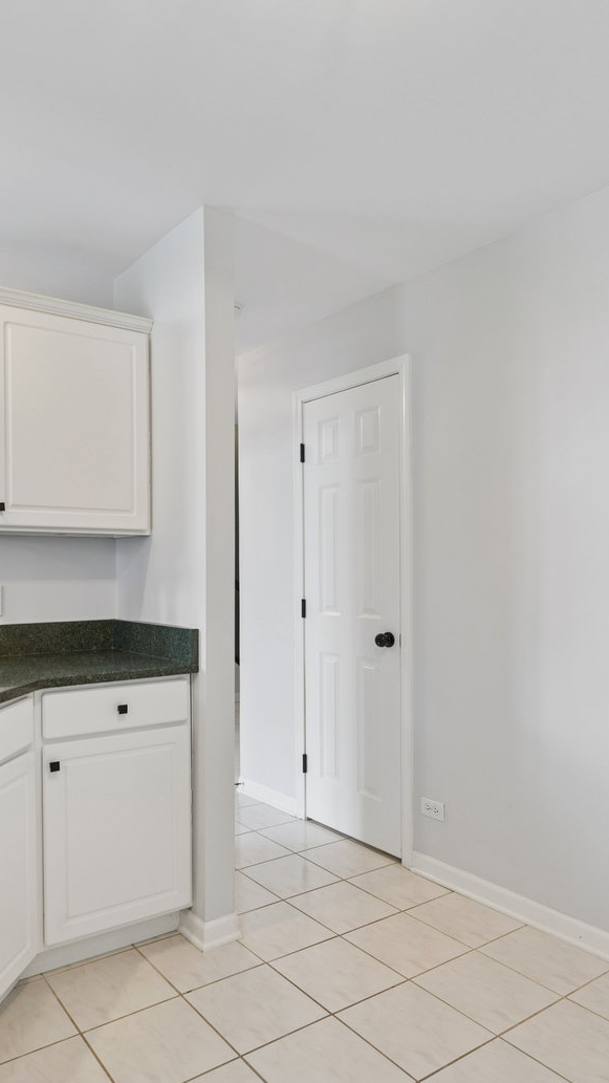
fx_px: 660
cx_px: 208
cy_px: 553
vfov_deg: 78.7
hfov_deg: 48.7
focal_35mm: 23
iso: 200
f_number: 8
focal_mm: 14
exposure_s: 1/15
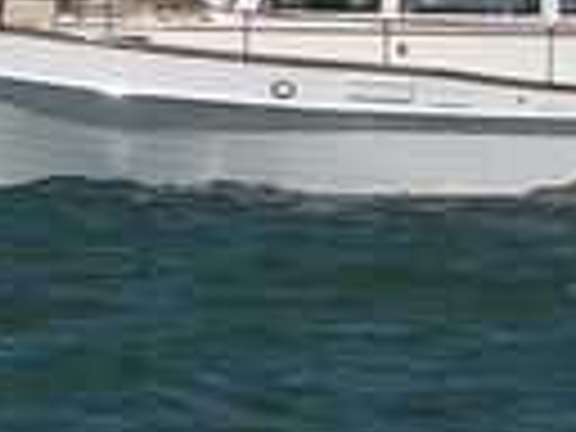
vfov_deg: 1.2
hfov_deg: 1.6
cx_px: 338
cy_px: -346
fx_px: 21249
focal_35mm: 1277
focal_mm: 34.2
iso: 80
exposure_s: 1/800
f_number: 5.6
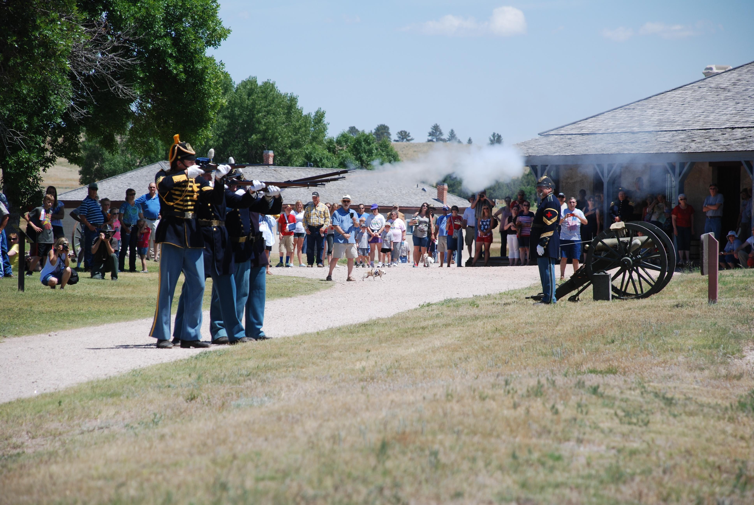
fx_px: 3523
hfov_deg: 12.2
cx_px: 377
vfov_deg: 8.2
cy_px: 252
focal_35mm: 168
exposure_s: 1/500
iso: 140
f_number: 5.6
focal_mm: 112
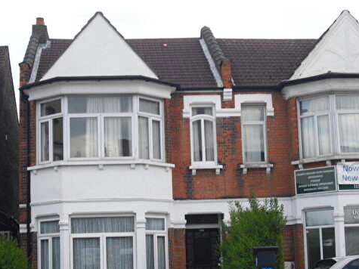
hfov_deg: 24.1
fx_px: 840
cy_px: 169
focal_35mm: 81
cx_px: 166
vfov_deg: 18.2
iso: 64
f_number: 6.9
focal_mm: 9
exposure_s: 1/60
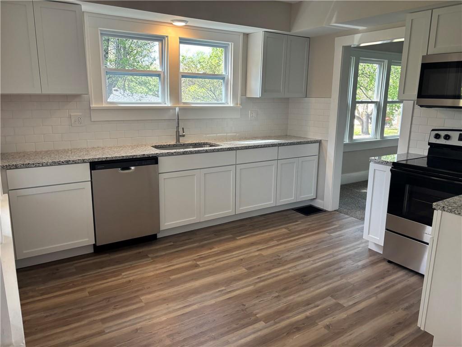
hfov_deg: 67.3
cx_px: 231
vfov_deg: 53.1
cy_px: 174
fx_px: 347
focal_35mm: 26
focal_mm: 5.96
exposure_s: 1/119
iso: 125
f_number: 1.6
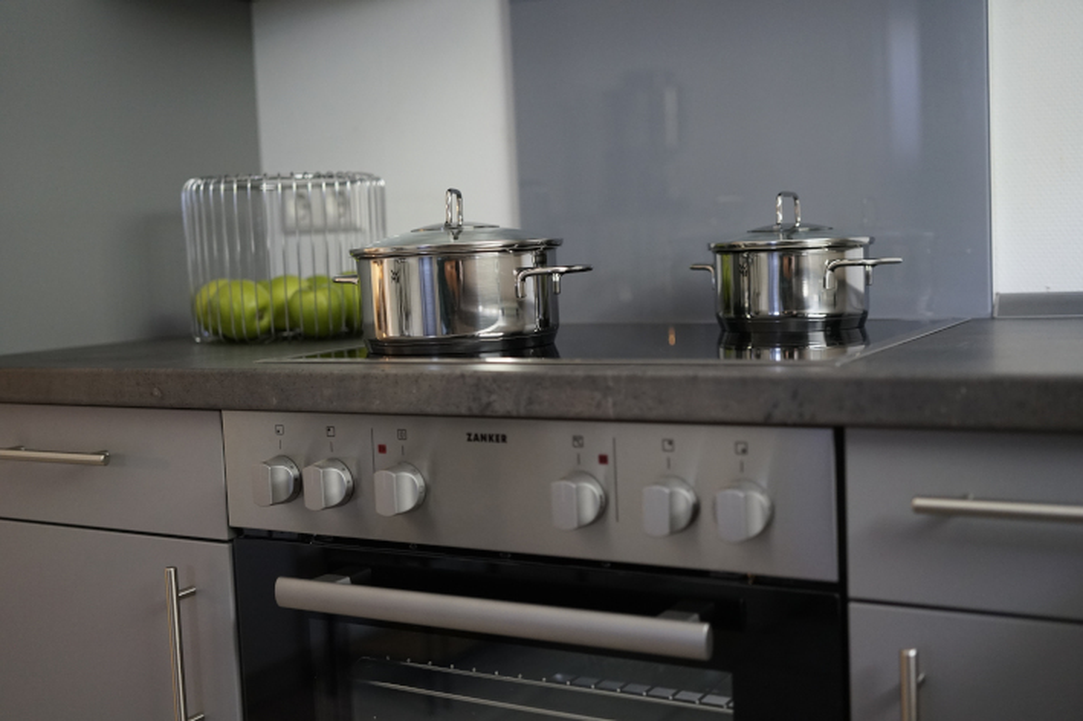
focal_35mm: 40
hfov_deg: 48.5
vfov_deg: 33.4
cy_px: 360
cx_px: 542
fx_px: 1203
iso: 1600
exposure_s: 1/160
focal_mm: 40
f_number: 2.2
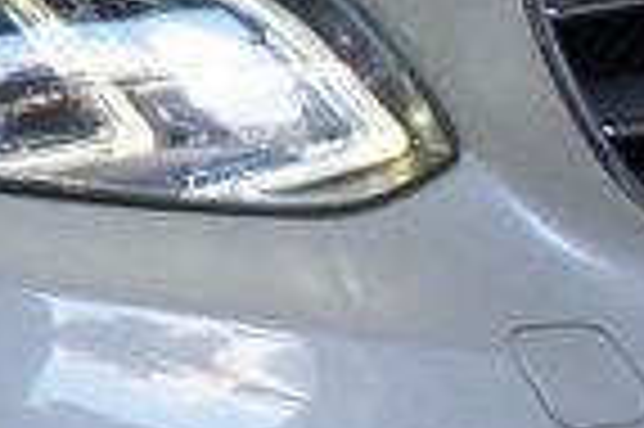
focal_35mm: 193
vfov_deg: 7.0
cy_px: -137
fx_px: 3449
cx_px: -698
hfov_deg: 9.8
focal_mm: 18
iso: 1000
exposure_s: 1/250
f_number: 4.5
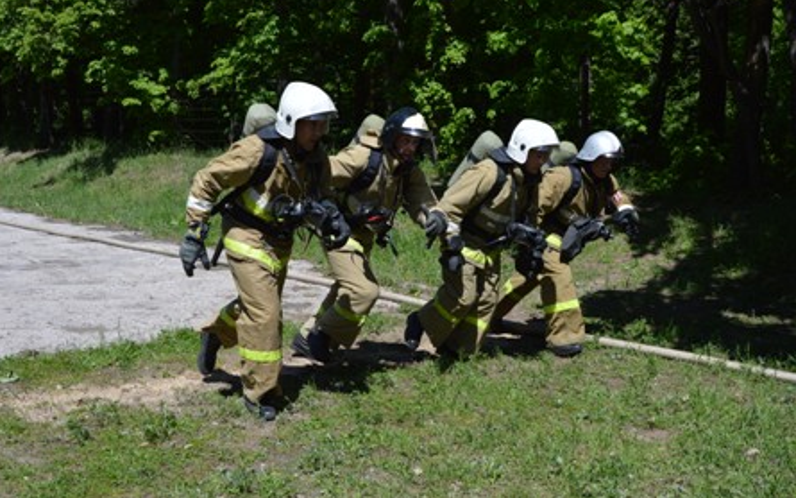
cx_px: 397
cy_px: 244
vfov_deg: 32.0
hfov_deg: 49.3
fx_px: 868
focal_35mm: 40
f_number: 5.6
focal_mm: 26
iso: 400
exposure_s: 1/1600
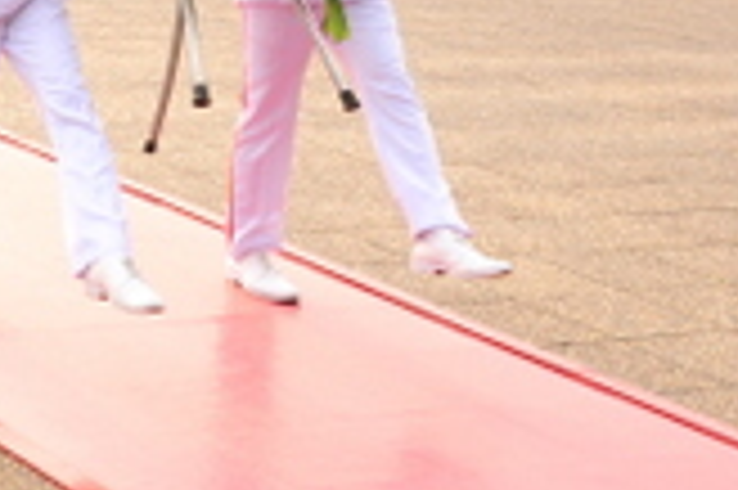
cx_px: -270
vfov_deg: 11.7
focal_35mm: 115
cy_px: -90
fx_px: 2345
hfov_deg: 16.7
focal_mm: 25
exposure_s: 1/160
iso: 320
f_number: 9
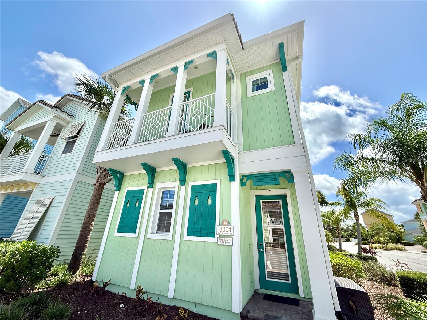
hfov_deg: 102.1
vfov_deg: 85.7
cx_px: 214
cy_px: 160
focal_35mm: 14
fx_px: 173
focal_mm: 2.22
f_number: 2.2
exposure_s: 1/2506
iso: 64
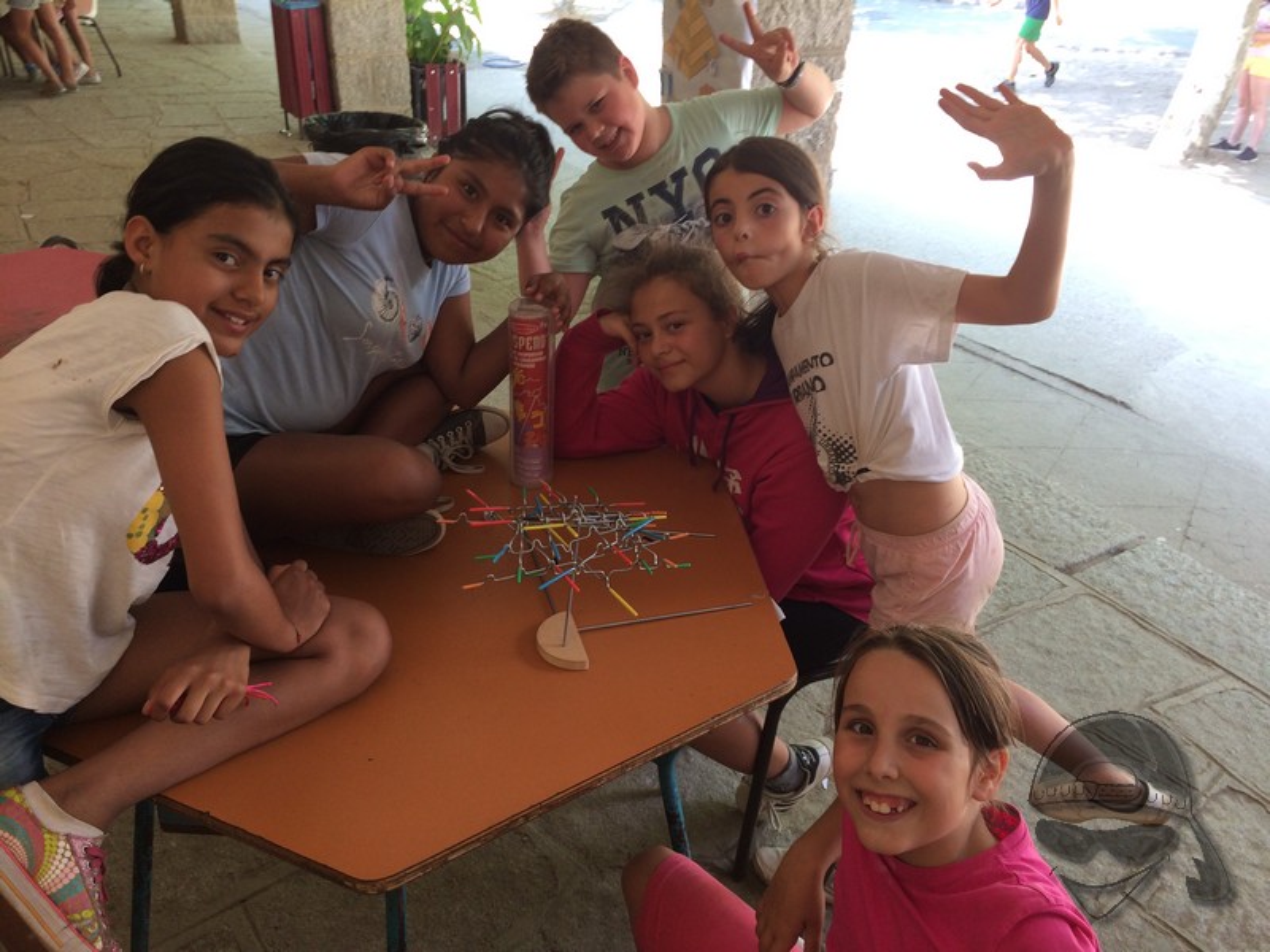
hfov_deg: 61.7
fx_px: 1064
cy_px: 476
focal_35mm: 29
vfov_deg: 48.2
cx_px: 635
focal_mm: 4.15
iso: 50
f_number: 2.2
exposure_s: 1/100
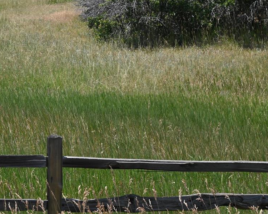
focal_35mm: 110
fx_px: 872
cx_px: 26
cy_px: 41
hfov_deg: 17.2
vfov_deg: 13.9
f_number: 7.1
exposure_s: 1/320
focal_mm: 55
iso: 100
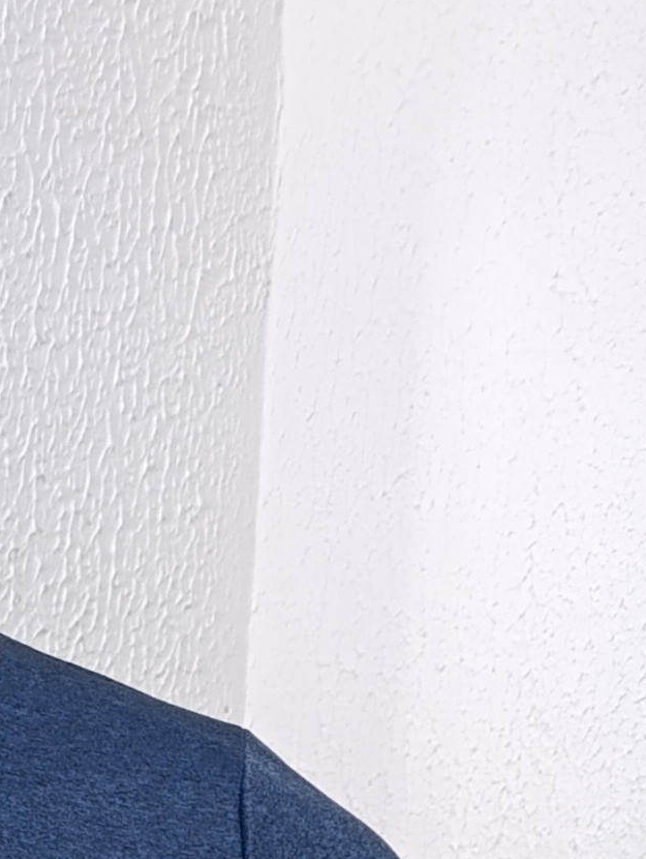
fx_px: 2805
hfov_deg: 12.0
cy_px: 1880
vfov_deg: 13.8
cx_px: -532
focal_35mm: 113
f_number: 1.6
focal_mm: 6.14
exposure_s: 1/60
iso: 1250
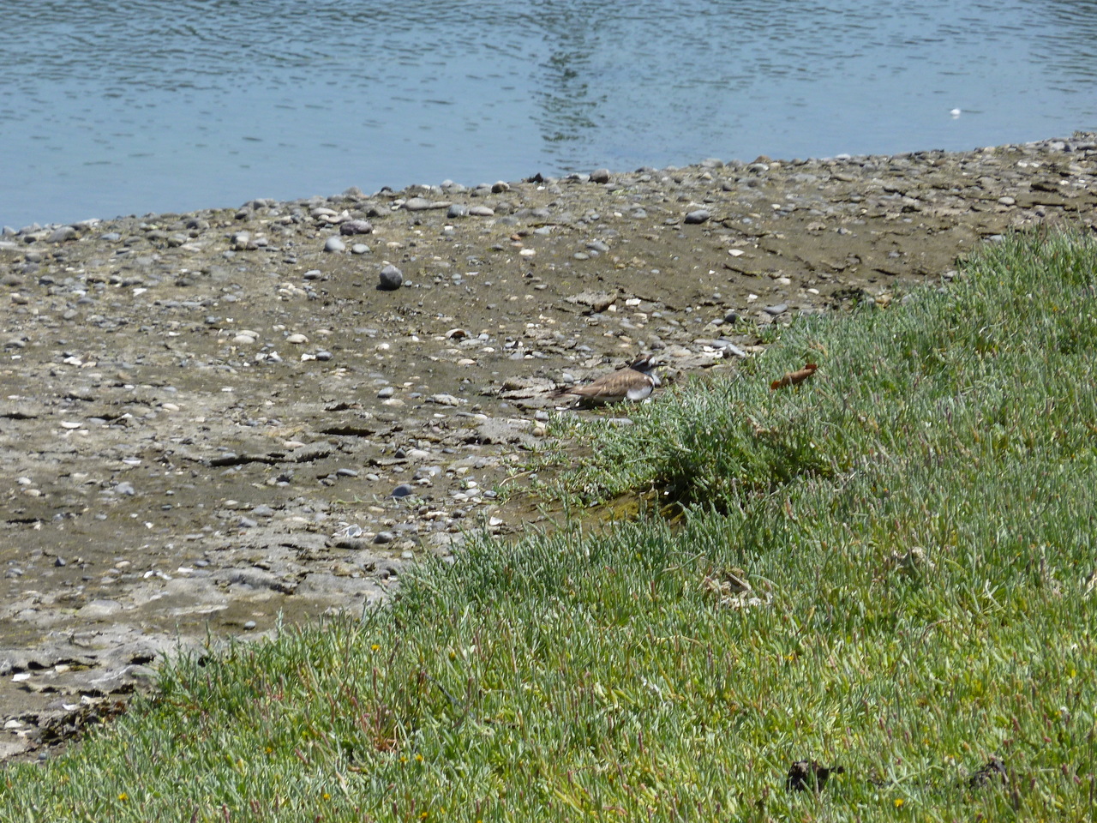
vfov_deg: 5.9
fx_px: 7923
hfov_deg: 7.9
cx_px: 548
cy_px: 412
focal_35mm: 250
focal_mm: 36
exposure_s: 1/200
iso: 80
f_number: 5.9
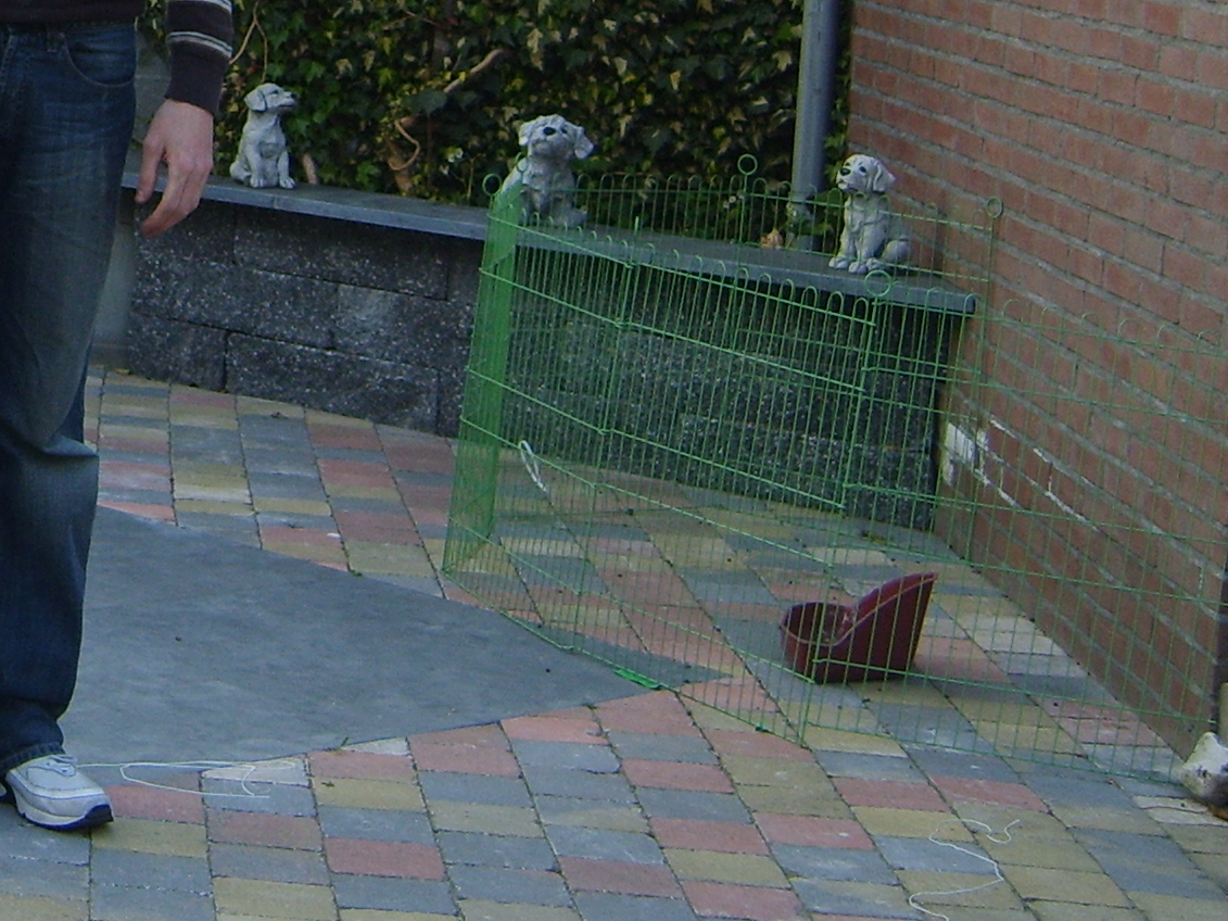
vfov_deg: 14.3
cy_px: -122
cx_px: -136
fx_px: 3583
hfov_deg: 18.7
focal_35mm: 101
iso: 50
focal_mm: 7.4
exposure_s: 1/90
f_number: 2.8
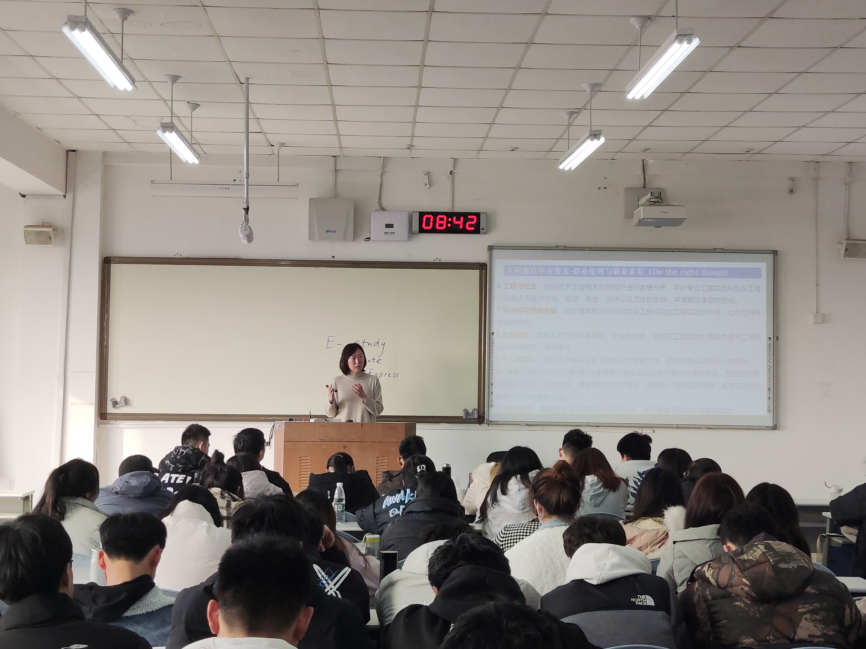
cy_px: 324
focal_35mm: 25
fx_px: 625
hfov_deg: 69.4
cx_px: 433
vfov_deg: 54.9
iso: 64
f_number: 1.79
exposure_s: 1/120
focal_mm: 4.71
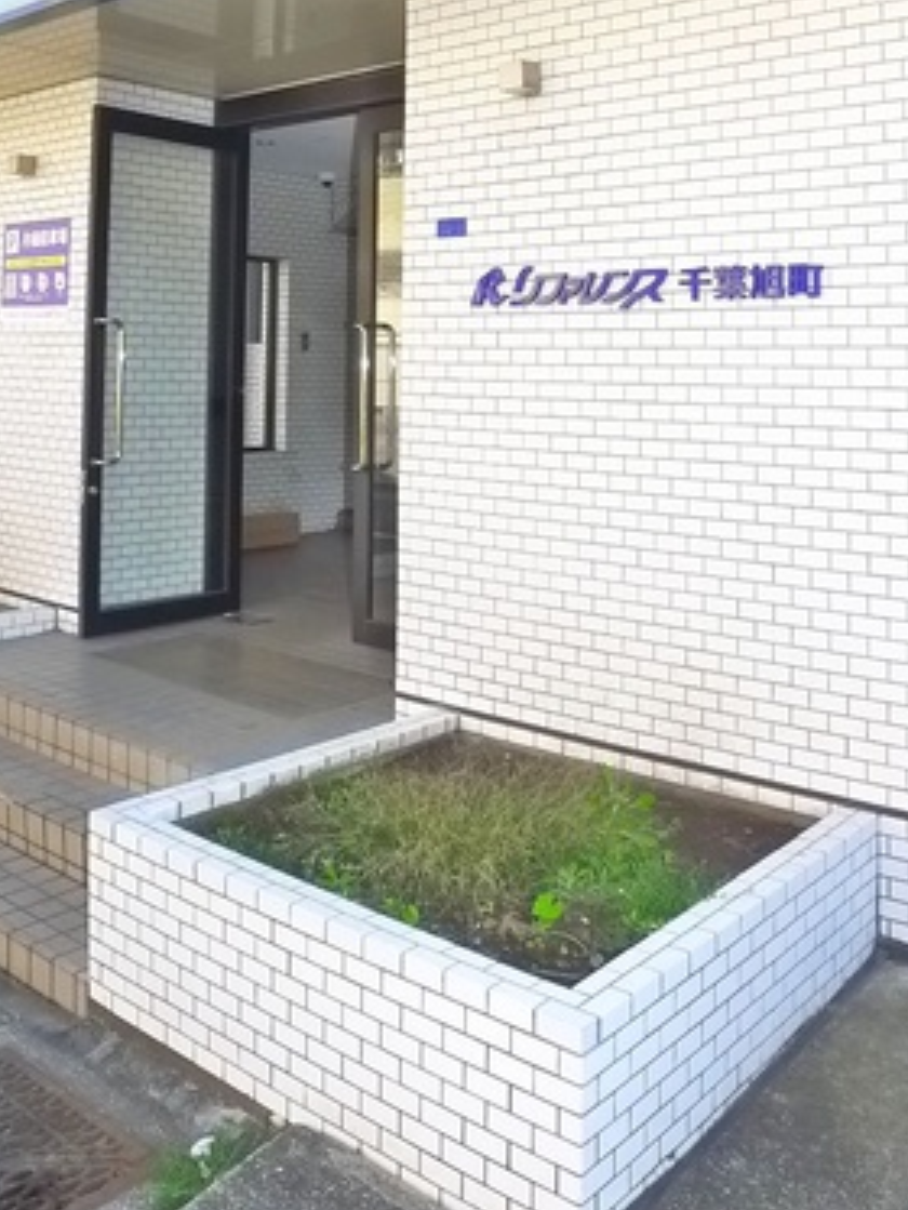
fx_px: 1573
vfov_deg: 40.6
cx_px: 426
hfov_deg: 32.2
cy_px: 269
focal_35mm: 45
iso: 400
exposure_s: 1/200
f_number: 2.8
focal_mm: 5.1
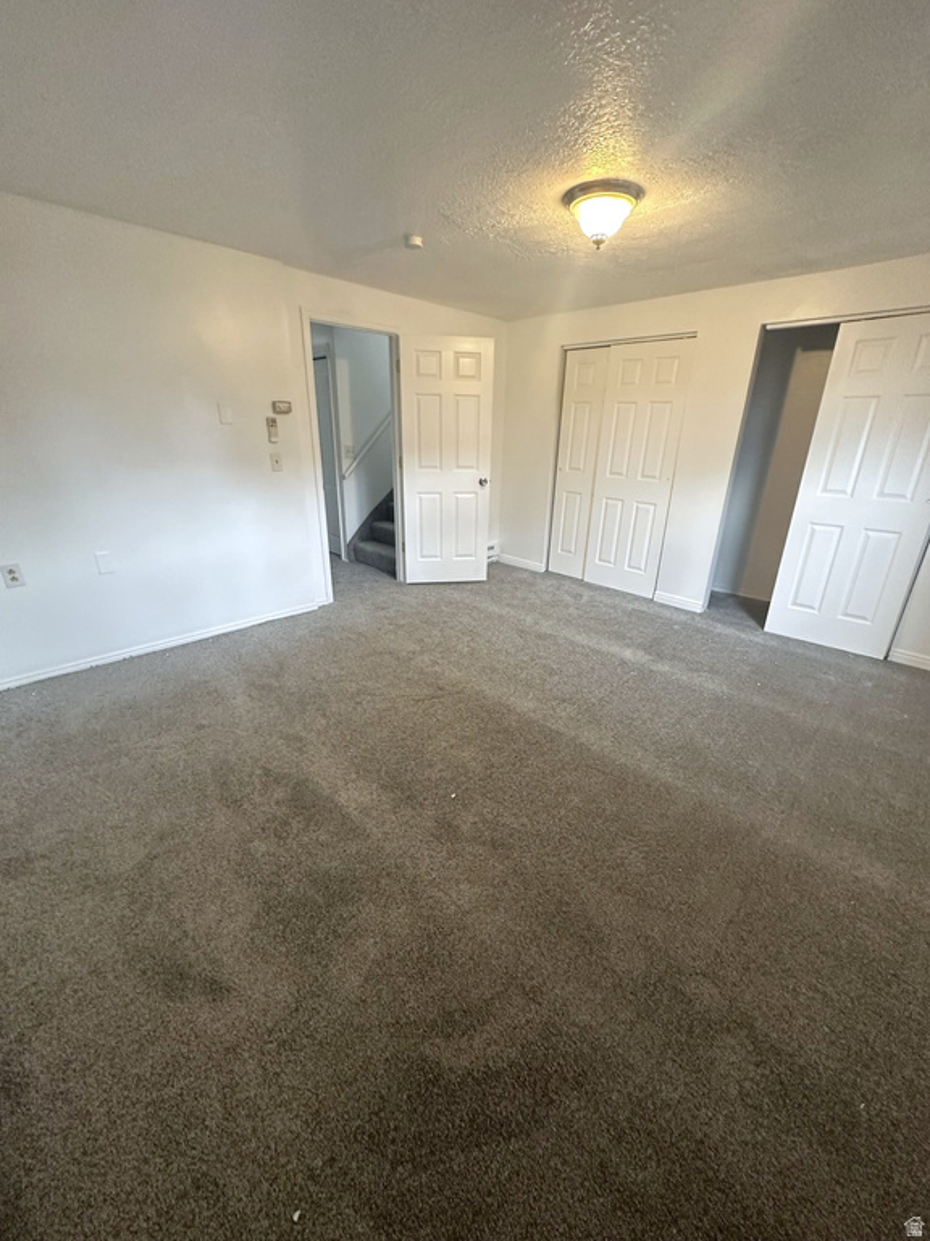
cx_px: 465
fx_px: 502
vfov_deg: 102.1
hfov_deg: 85.7
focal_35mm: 14
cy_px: 620
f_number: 2.2
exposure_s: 1/60
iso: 320
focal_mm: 2.22
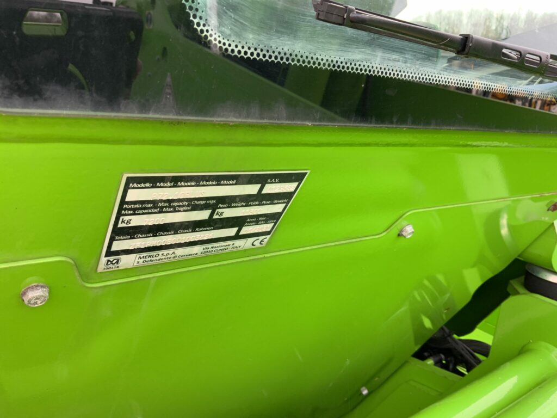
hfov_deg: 61.7
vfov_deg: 48.2
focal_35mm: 29
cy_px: 209
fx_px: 467
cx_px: 278
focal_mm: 3
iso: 25
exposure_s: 1/122
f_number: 1.8
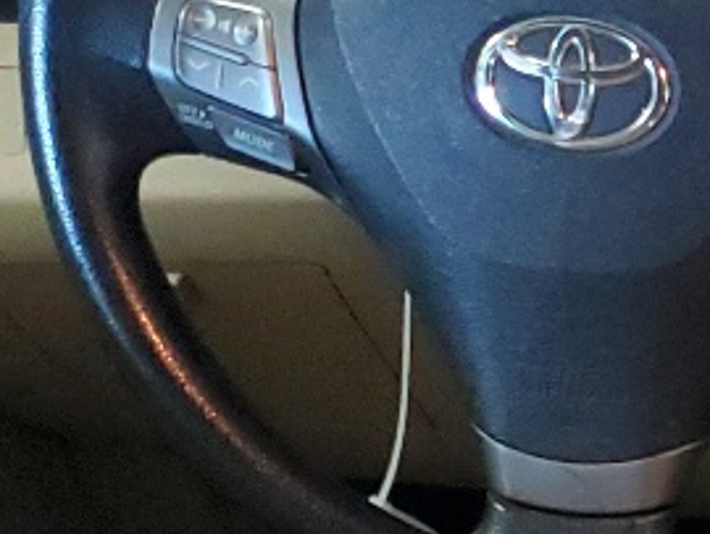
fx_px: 3161
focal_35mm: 154
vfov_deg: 9.3
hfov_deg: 10.8
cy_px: 918
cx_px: 1717
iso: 349
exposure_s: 1/30
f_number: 1.5
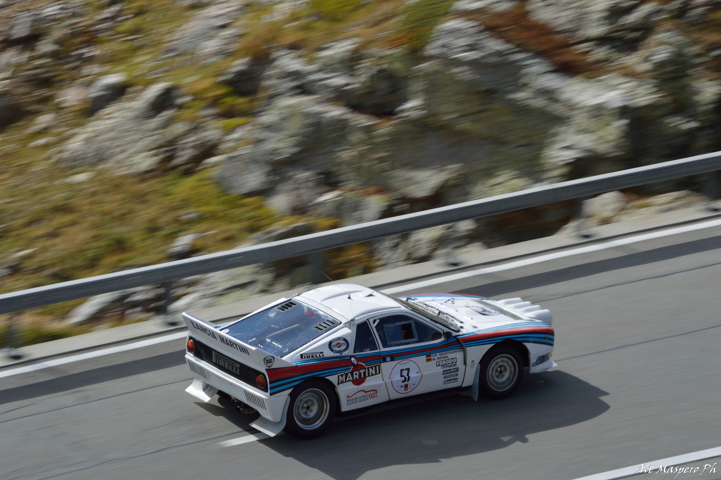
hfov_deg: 11.0
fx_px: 3752
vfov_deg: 7.3
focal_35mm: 188
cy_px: 240
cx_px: 360
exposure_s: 1/125
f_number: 11
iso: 100
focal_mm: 125
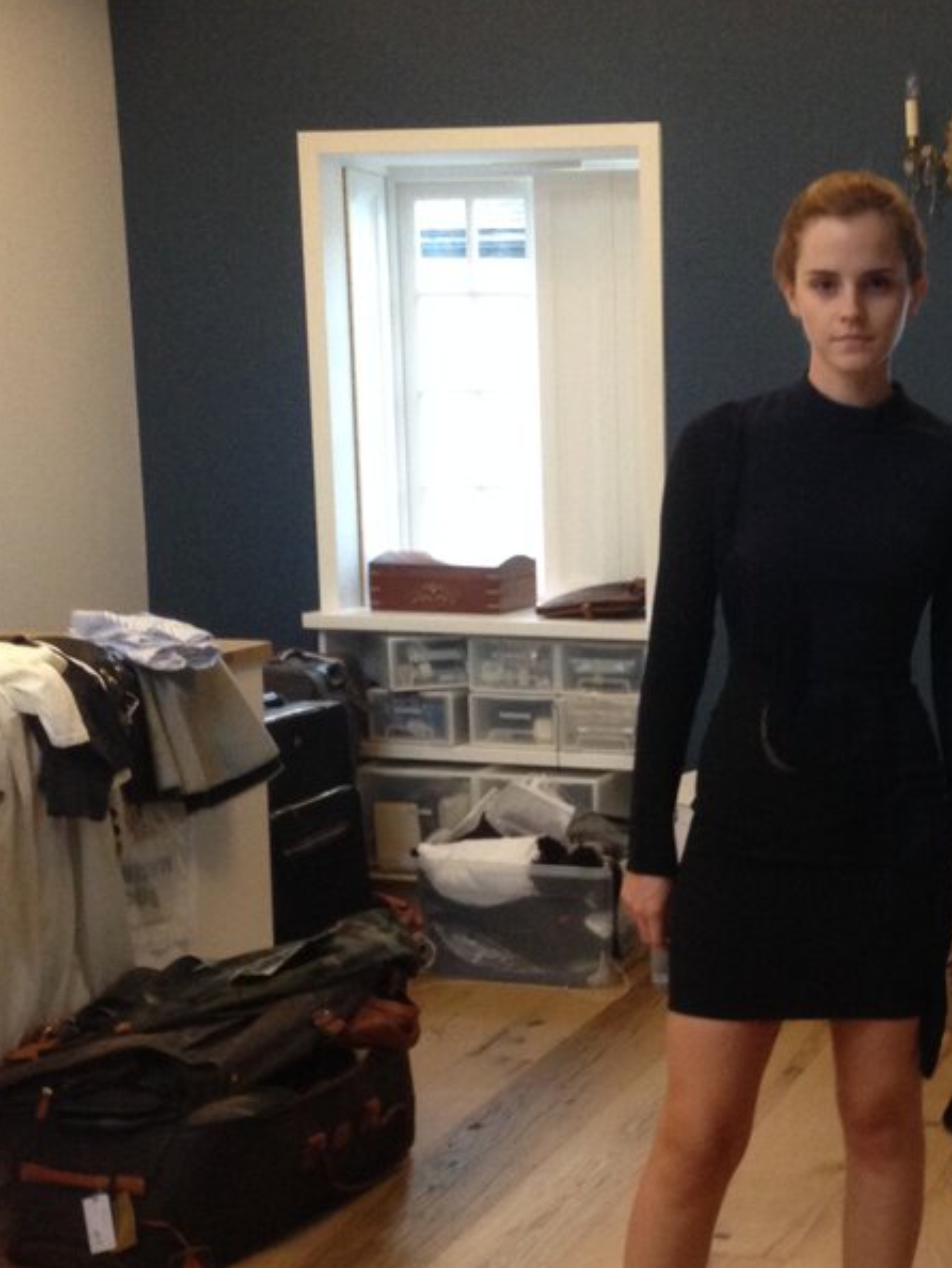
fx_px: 2199
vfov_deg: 32.2
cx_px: 835
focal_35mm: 60
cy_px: 683
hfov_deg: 23.8
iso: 200
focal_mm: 4.12
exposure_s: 1/20
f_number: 2.4
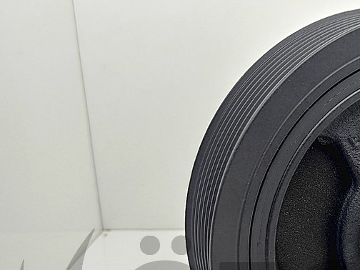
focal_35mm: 67
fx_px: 697
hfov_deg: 27.5
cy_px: 208
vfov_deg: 21.7
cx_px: 349
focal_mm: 4.74
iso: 156
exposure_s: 1/50
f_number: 1.79
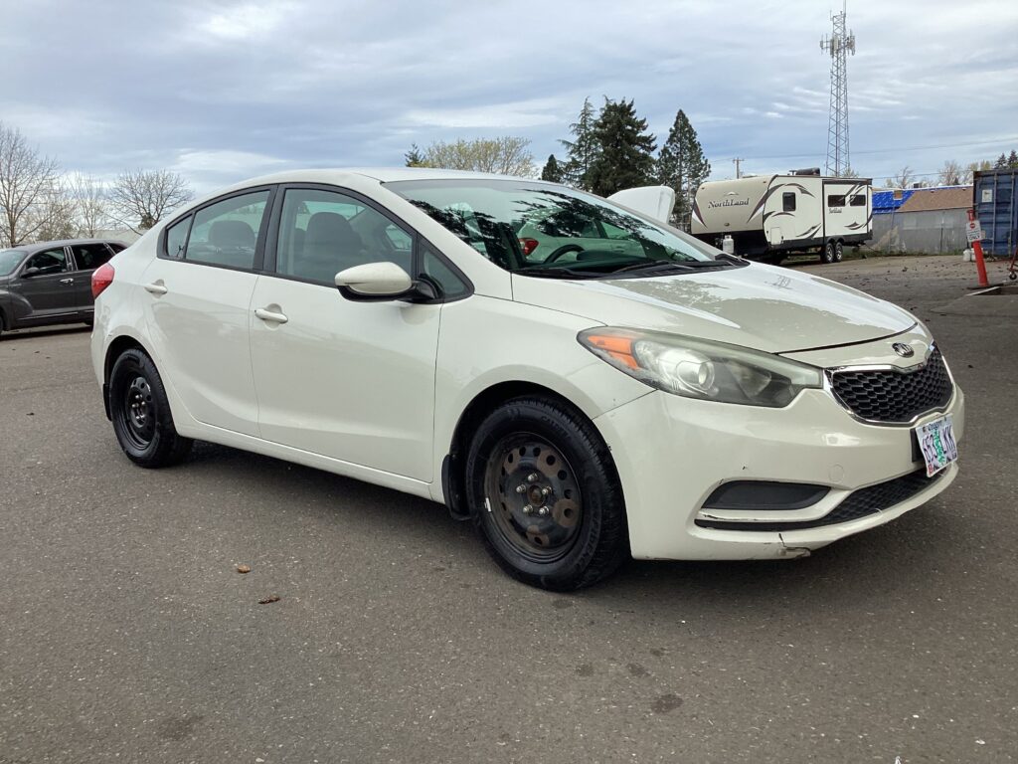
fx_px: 912
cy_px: 382
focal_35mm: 31
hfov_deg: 58.4
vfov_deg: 45.4
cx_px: 509
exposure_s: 1/399
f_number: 2.4
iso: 25
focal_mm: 3.3
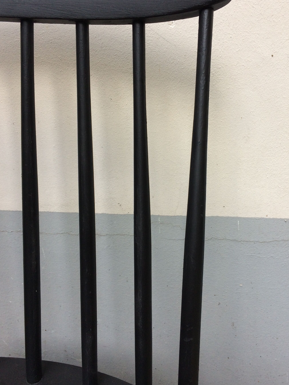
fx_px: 390
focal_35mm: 35
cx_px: 171
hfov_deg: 40.6
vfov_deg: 52.6
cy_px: 178
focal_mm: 4.15
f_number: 2.2
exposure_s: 1/100
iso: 50
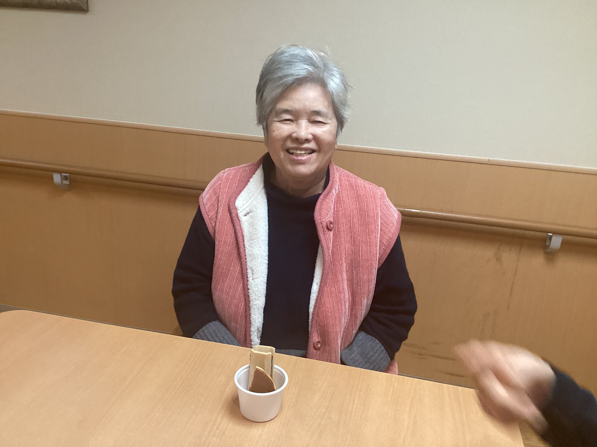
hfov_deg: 58.4
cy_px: 224
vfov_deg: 45.4
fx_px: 535
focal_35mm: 31
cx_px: 298
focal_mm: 3.3
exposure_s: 1/60
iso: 200
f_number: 2.4
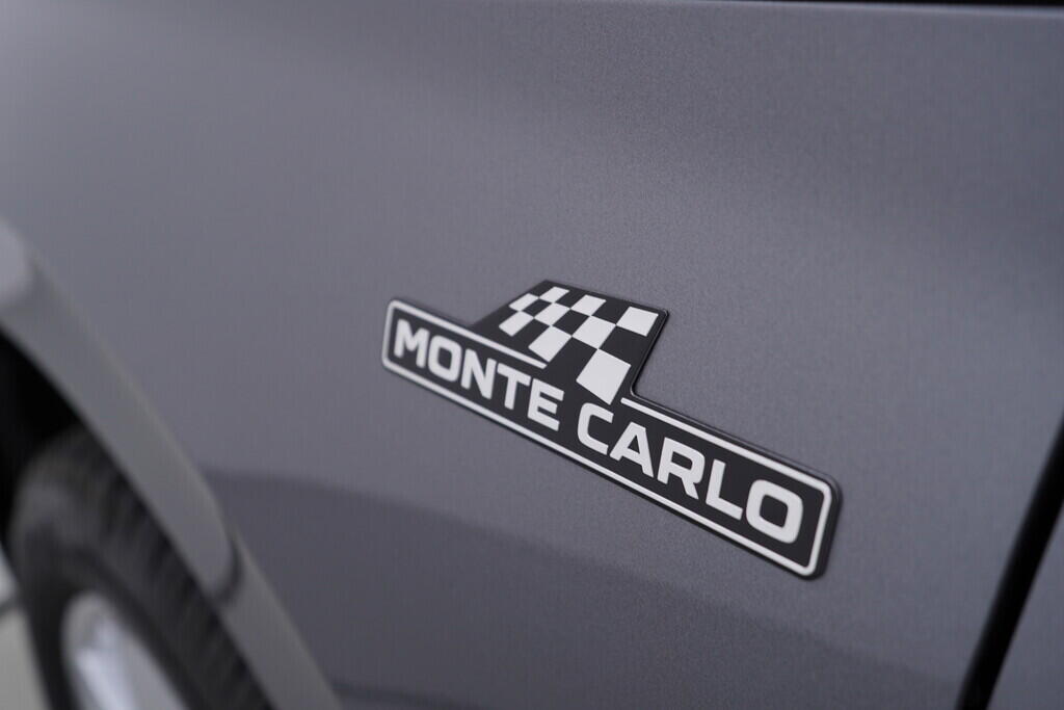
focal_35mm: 36
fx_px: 1064
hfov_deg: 53.1
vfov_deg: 36.9
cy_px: 355
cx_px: 532
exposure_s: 1/80
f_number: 4
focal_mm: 24
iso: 125
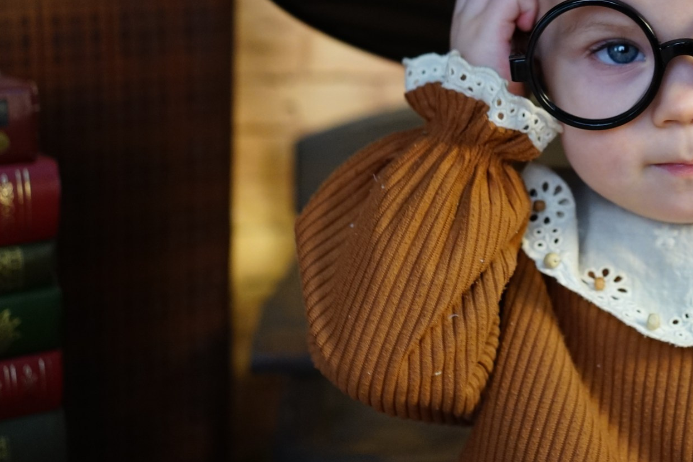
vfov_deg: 18.5
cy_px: 19
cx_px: 656
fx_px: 1386
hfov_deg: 26.9
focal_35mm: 72
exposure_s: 1/160
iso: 1250
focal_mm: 35
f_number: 2.8
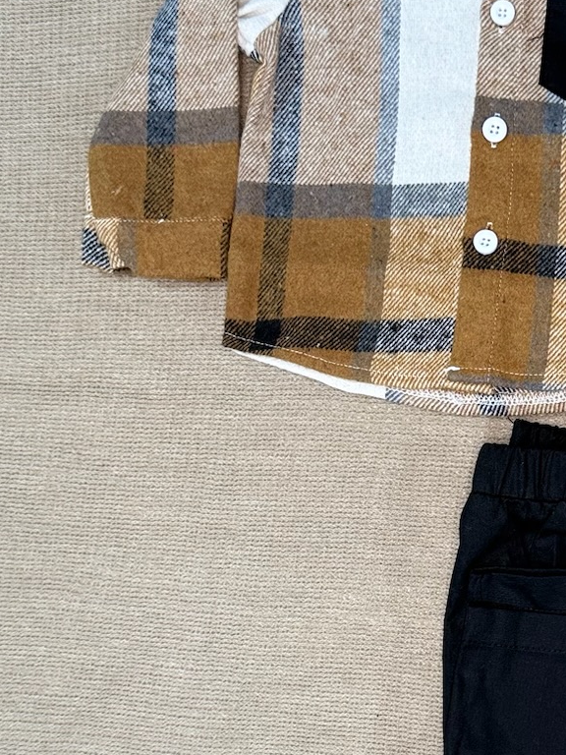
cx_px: 516
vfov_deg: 30.0
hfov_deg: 22.3
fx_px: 1395
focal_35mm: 64
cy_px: 505
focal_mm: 6.76
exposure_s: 1/70
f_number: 1.78
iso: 200
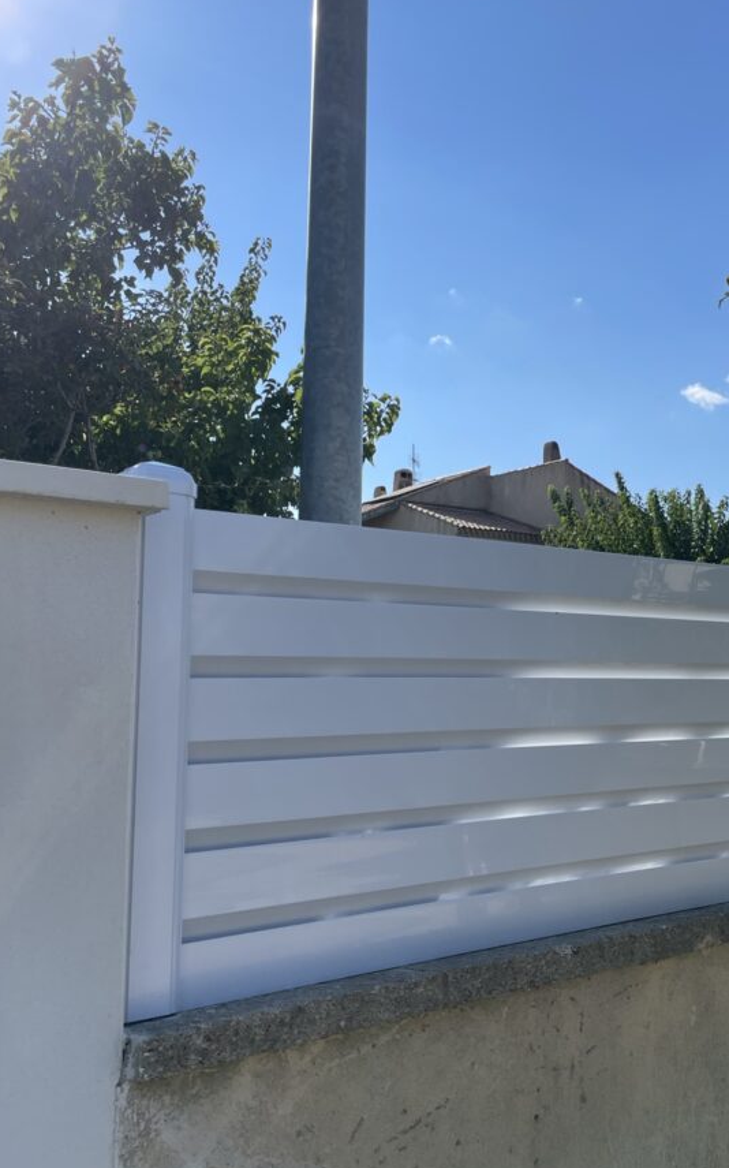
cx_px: 490
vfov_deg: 58.2
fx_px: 1050
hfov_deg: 37.9
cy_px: 575
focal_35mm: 33
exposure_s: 1/2681
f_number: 1.6
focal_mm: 4.2
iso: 50
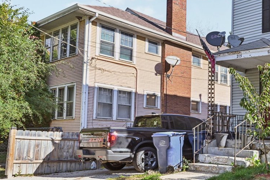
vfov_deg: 35.9
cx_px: 293
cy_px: 43
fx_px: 271
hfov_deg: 42.4
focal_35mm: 36
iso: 800
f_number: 8
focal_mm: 16.5
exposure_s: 1/640
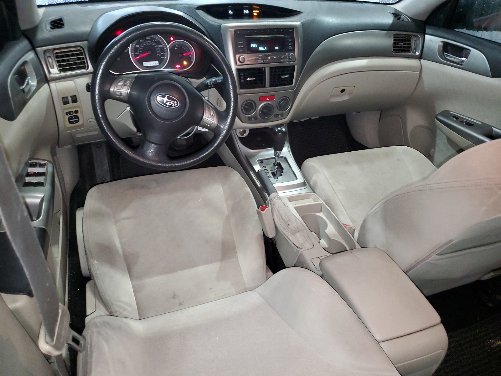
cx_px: 250
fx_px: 376
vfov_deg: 53.1
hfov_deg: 67.3
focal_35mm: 26
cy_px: 188
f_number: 1.5
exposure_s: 1/20
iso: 289
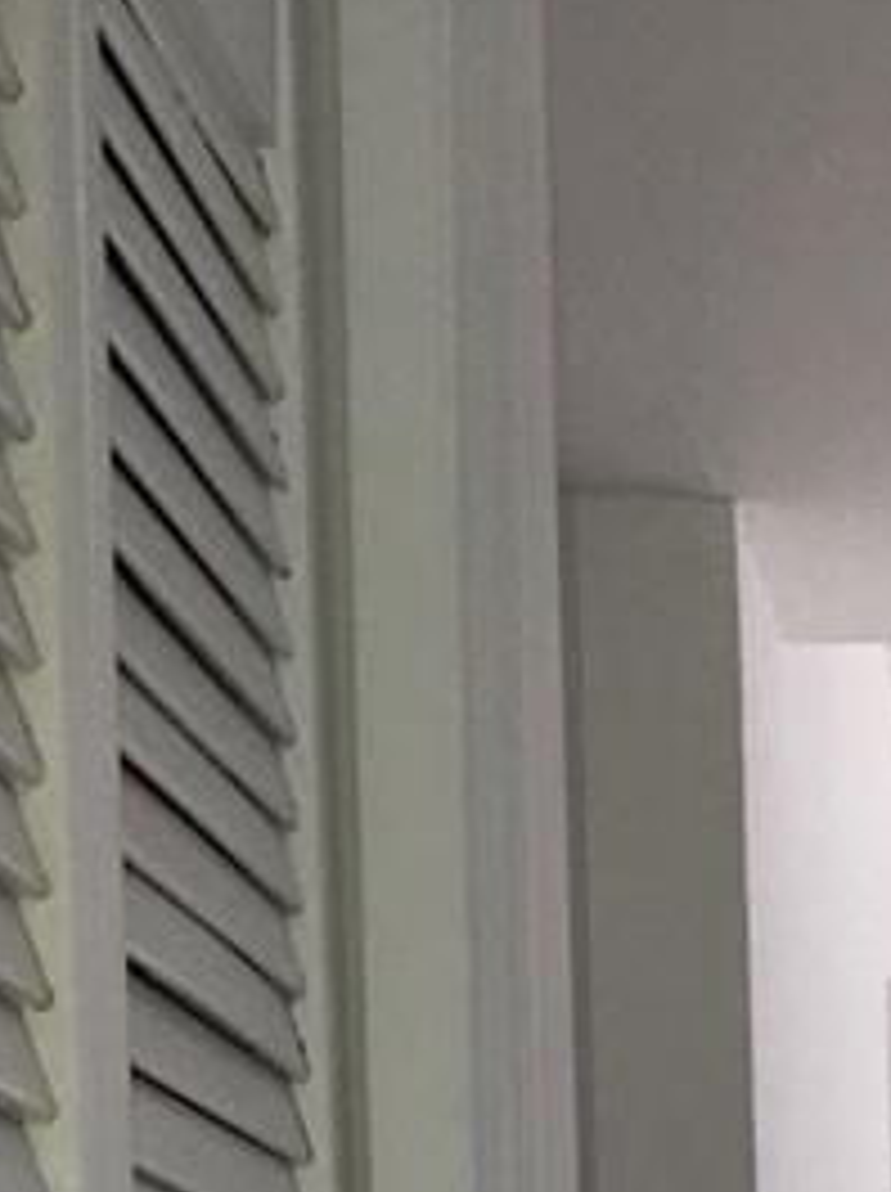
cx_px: 1359
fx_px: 4369
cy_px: 1876
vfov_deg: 14.3
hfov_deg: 11.2
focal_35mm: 127
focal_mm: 3.99
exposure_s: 1/114
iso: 20
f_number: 1.8
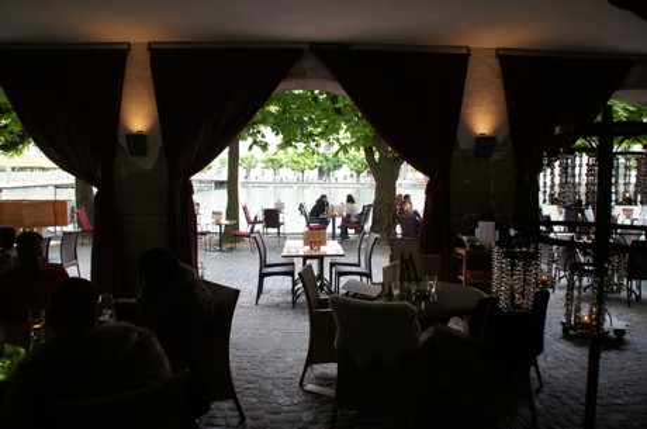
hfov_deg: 67.5
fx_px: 484
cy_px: 214
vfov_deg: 47.8
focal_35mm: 27
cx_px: 324
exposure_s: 1/60
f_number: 5
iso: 100
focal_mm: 18
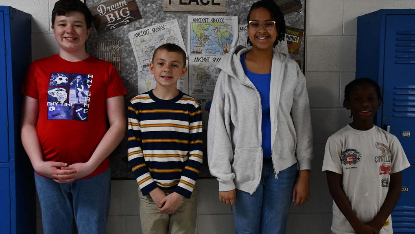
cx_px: 208
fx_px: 451
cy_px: 110
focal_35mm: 41
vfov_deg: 29.0
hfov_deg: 49.4
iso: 2500
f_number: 3.8
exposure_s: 1/125
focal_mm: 26
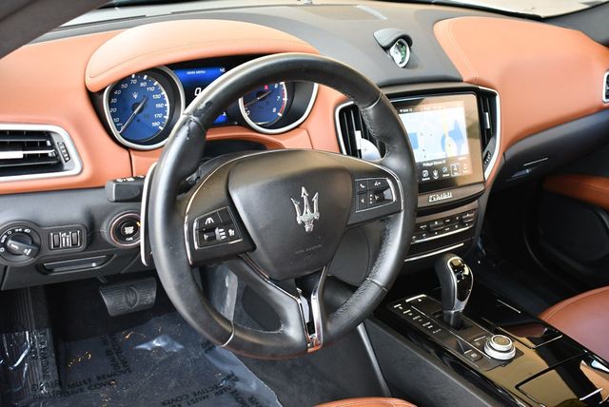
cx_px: 304
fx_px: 711
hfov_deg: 46.4
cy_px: 204
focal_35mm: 42
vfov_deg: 32.0
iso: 800
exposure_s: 1/160
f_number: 3.8
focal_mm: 21
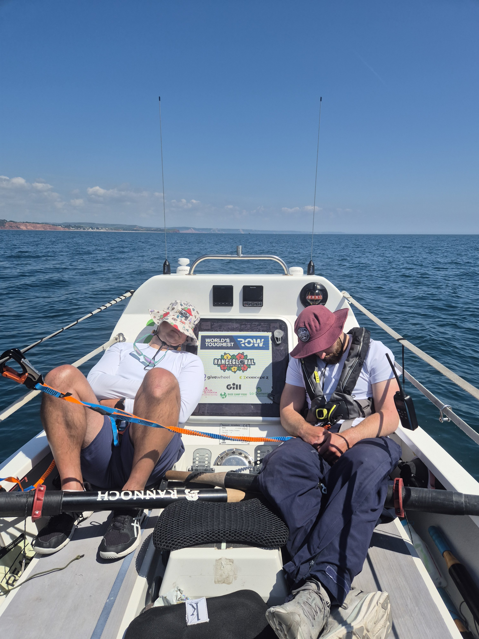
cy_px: 320
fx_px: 424
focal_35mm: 23
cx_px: 240
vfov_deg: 73.9
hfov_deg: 58.9
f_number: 1.8
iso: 25
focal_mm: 5.4
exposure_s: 1/2968
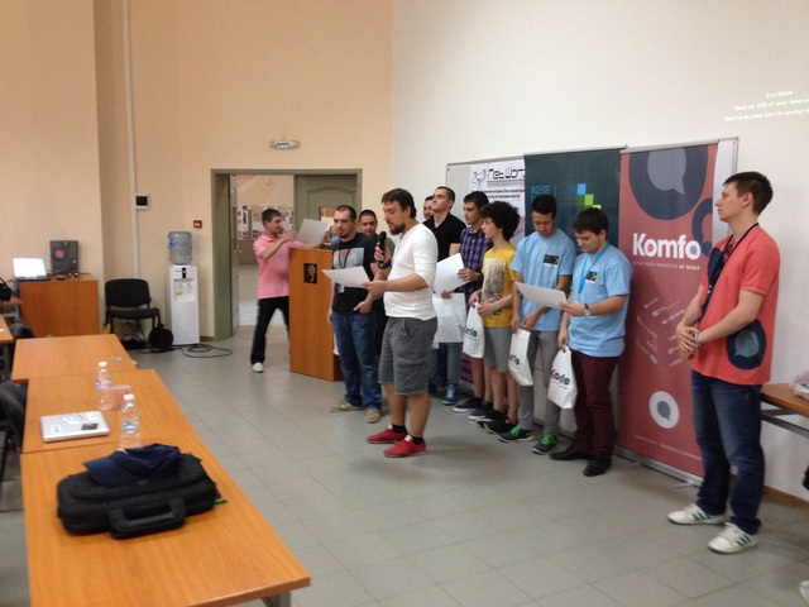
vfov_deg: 42.9
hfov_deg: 55.4
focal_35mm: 33
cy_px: 304
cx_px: 404
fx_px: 771
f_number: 2.4
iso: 200
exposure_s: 1/20
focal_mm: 4.12
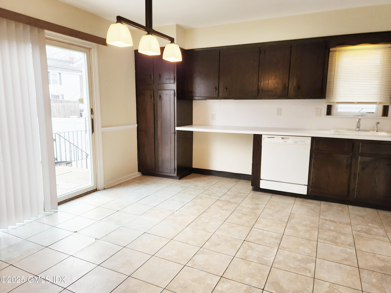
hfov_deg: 73.9
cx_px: 196
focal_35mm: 23
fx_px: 260
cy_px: 146
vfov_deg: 58.9
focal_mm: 5.4
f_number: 1.8
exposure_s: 1/180
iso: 125
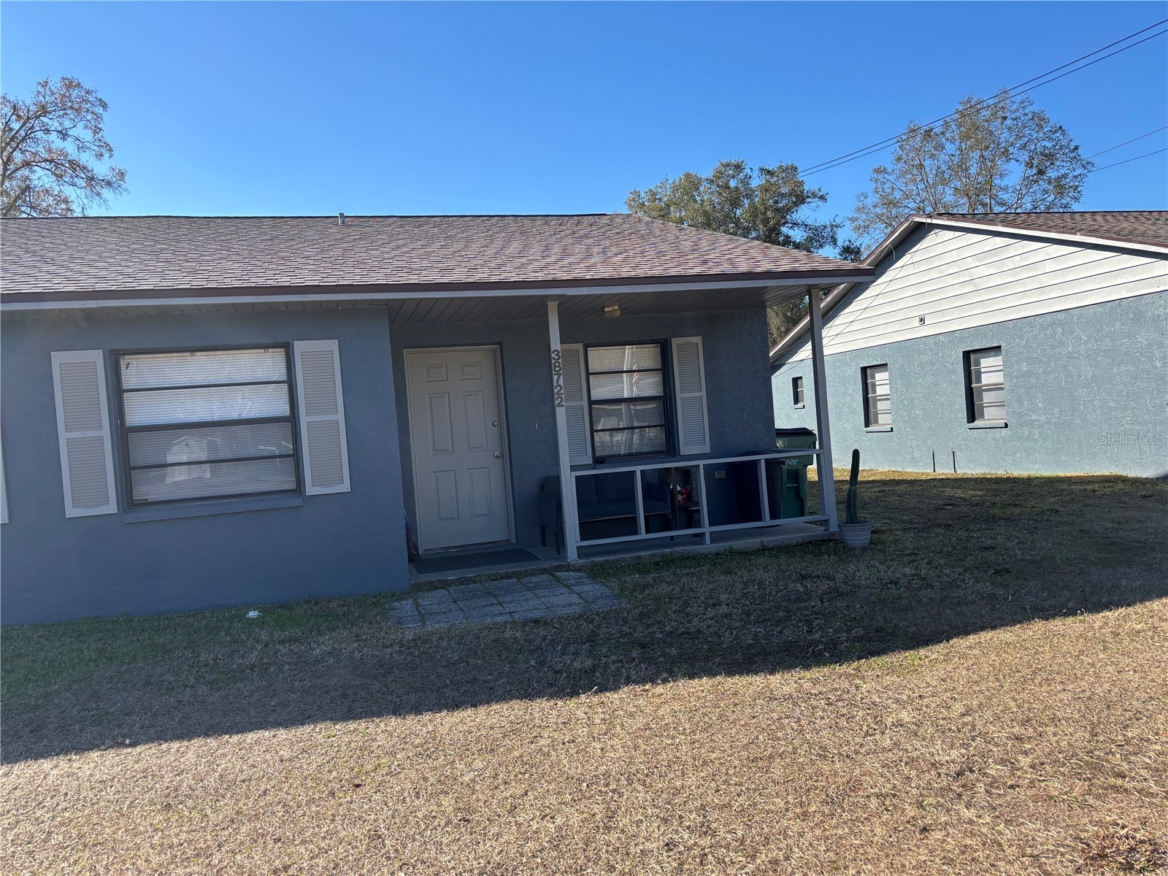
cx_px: 584
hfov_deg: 67.3
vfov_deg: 53.1
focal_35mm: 26
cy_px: 438
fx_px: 877
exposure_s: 1/1695
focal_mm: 5.96
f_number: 1.6
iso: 50
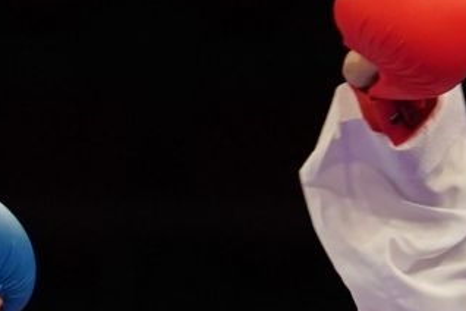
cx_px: -314
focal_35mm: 1274
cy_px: 817
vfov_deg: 1.1
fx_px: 16490
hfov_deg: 1.6
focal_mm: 150
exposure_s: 1/1000
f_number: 2.8
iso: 2000
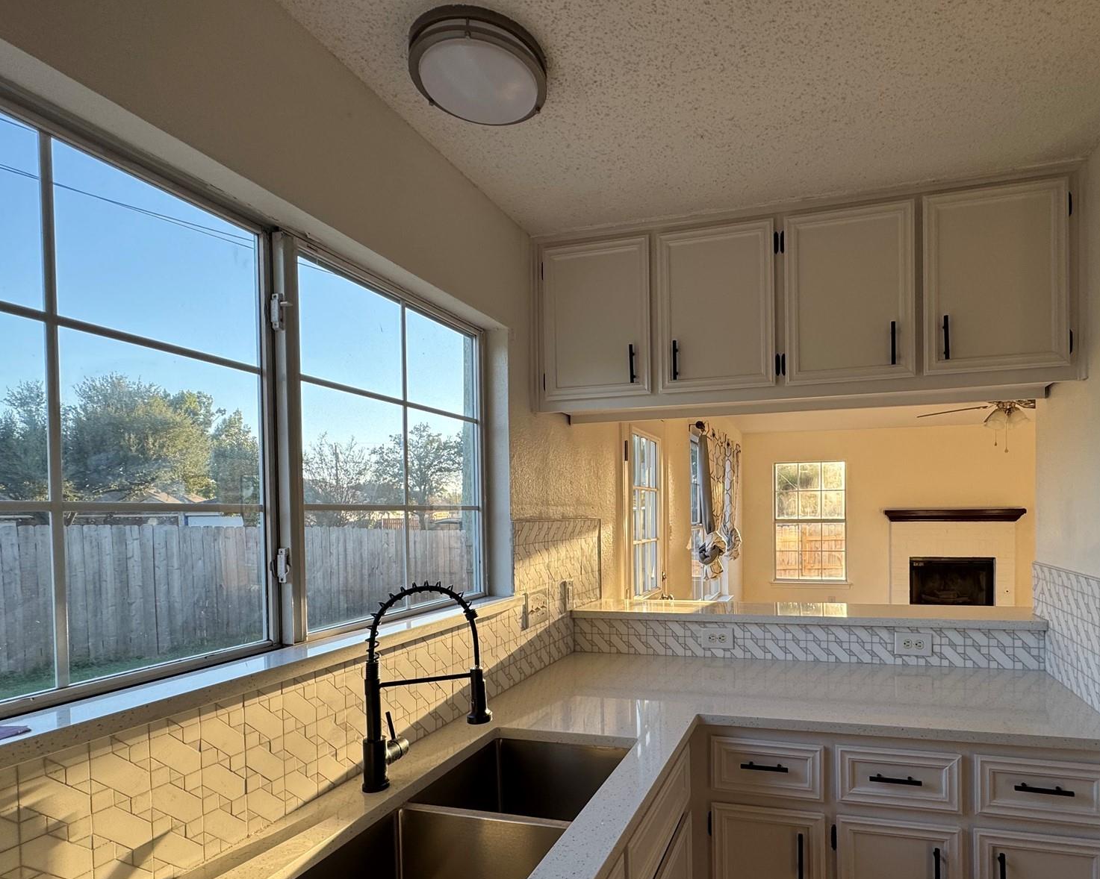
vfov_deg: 70.2
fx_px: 618
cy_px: 525
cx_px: 669
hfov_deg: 82.1
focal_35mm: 19
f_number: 2.2
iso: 40
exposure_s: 1/103
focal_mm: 2.22
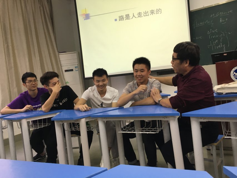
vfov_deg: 48.2
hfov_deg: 61.7
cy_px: 89
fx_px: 199
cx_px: 118
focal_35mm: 29
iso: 80
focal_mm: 4.15
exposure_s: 1/33
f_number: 2.2
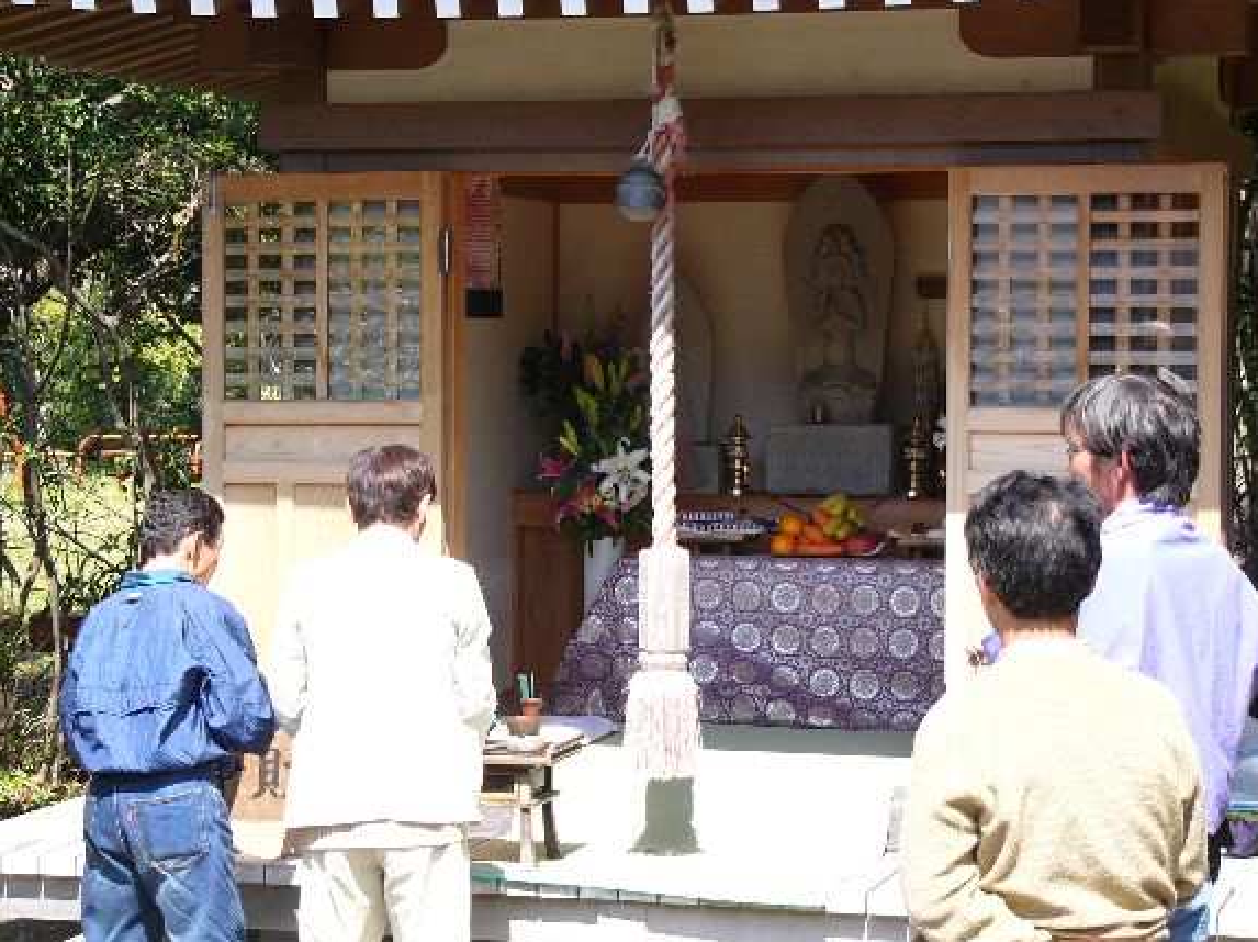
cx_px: 560
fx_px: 3450
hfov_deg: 20.7
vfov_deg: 15.5
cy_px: 417
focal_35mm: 95
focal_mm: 14.1
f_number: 4
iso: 50
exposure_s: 1/200
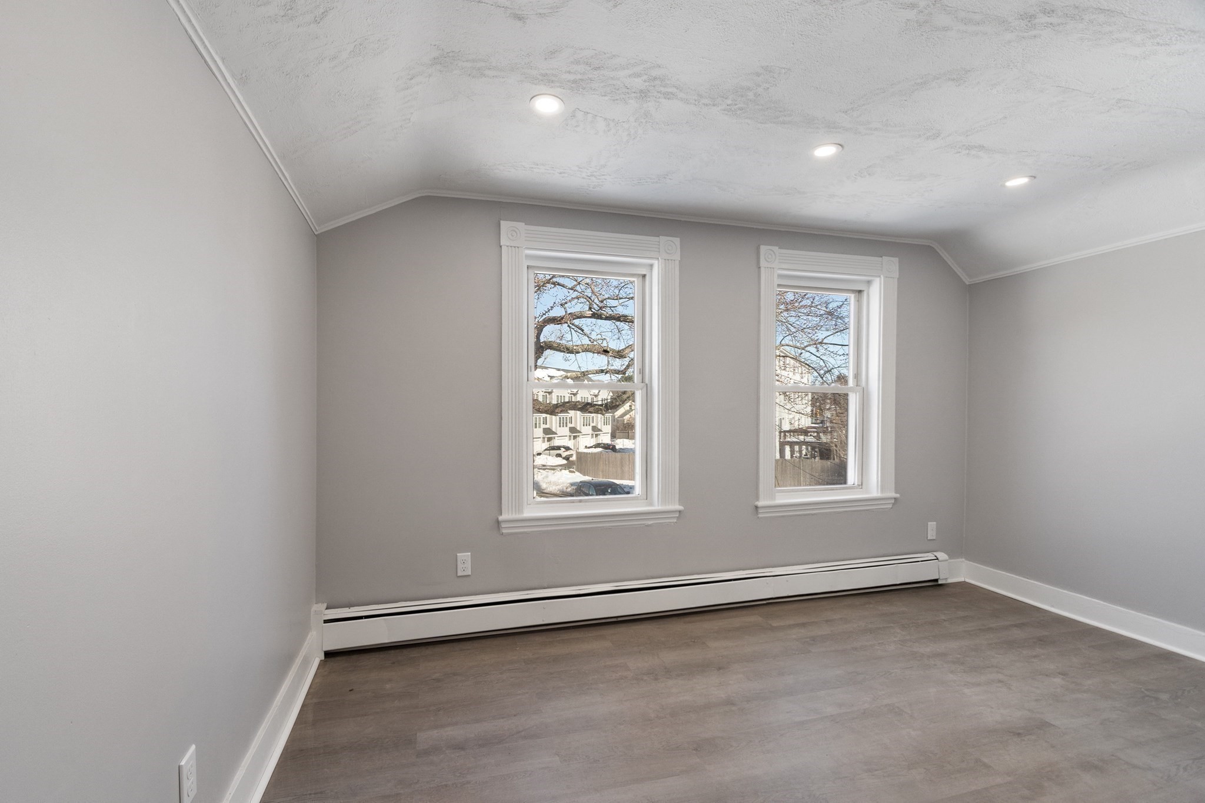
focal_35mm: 15
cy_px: 402
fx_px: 502
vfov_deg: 77.3
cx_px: 602
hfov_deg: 100.4
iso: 320
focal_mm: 10
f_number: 8
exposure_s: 1/10
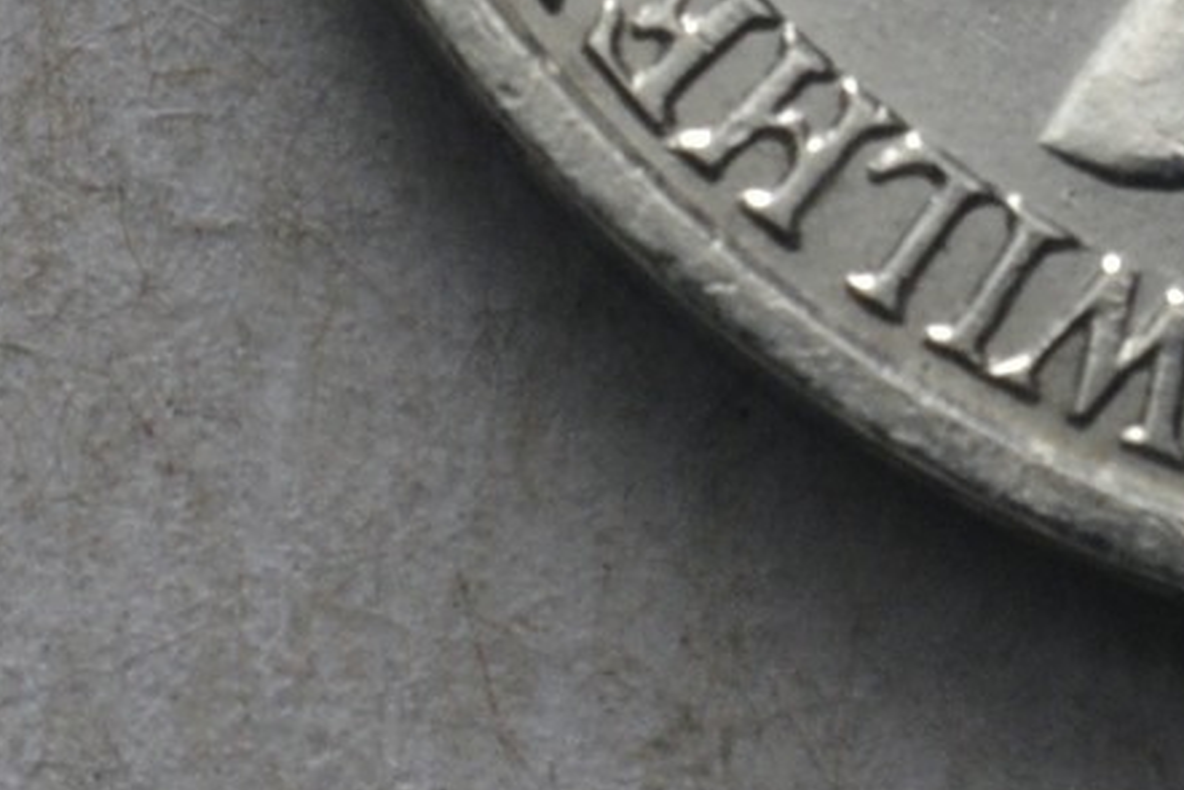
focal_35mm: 459
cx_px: 196
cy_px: -996
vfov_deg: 3.0
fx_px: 15093
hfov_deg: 4.5
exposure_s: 1/250
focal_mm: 55
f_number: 14
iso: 400
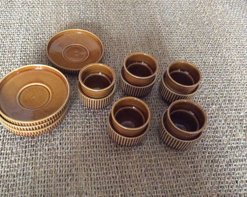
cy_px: 99
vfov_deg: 41.1
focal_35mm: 36
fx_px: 263
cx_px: 108
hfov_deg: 50.2
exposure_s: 1/17
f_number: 2.4
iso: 640
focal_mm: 3.3
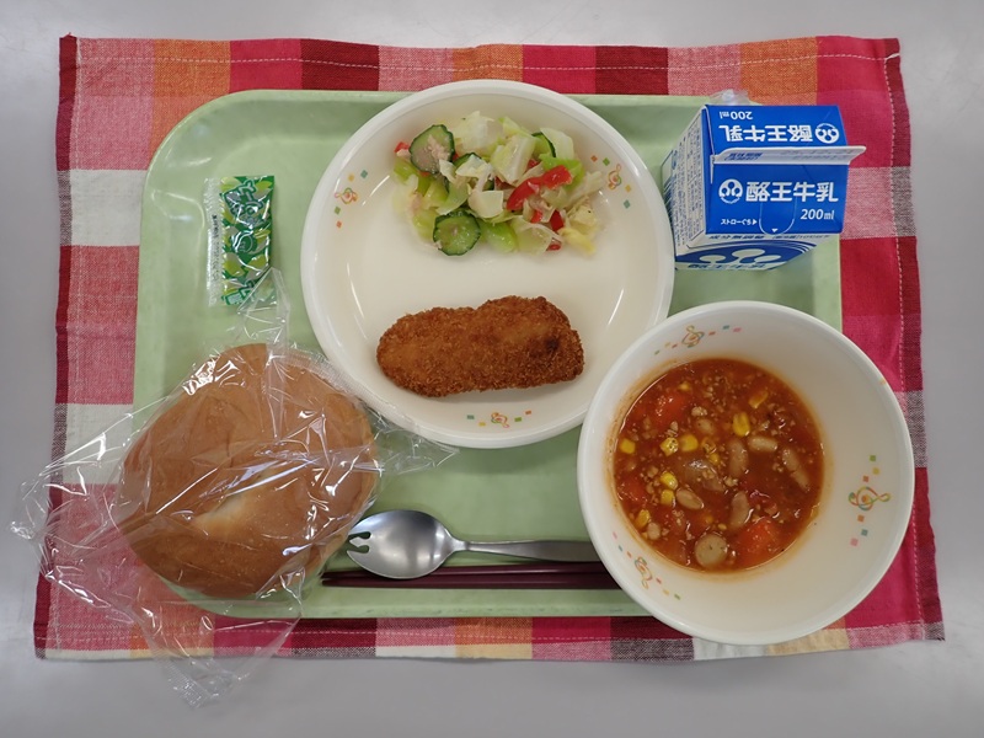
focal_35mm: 25
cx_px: 492
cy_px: 369
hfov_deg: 69.4
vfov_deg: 54.9
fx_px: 711
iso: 100
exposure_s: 1/100
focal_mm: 4.5
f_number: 2
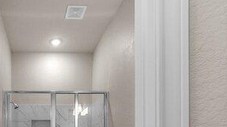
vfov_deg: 31.1
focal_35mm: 31
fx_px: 186
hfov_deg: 57.0
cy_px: 157
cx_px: 39
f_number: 6.3
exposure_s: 1/125
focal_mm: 14
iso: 1000
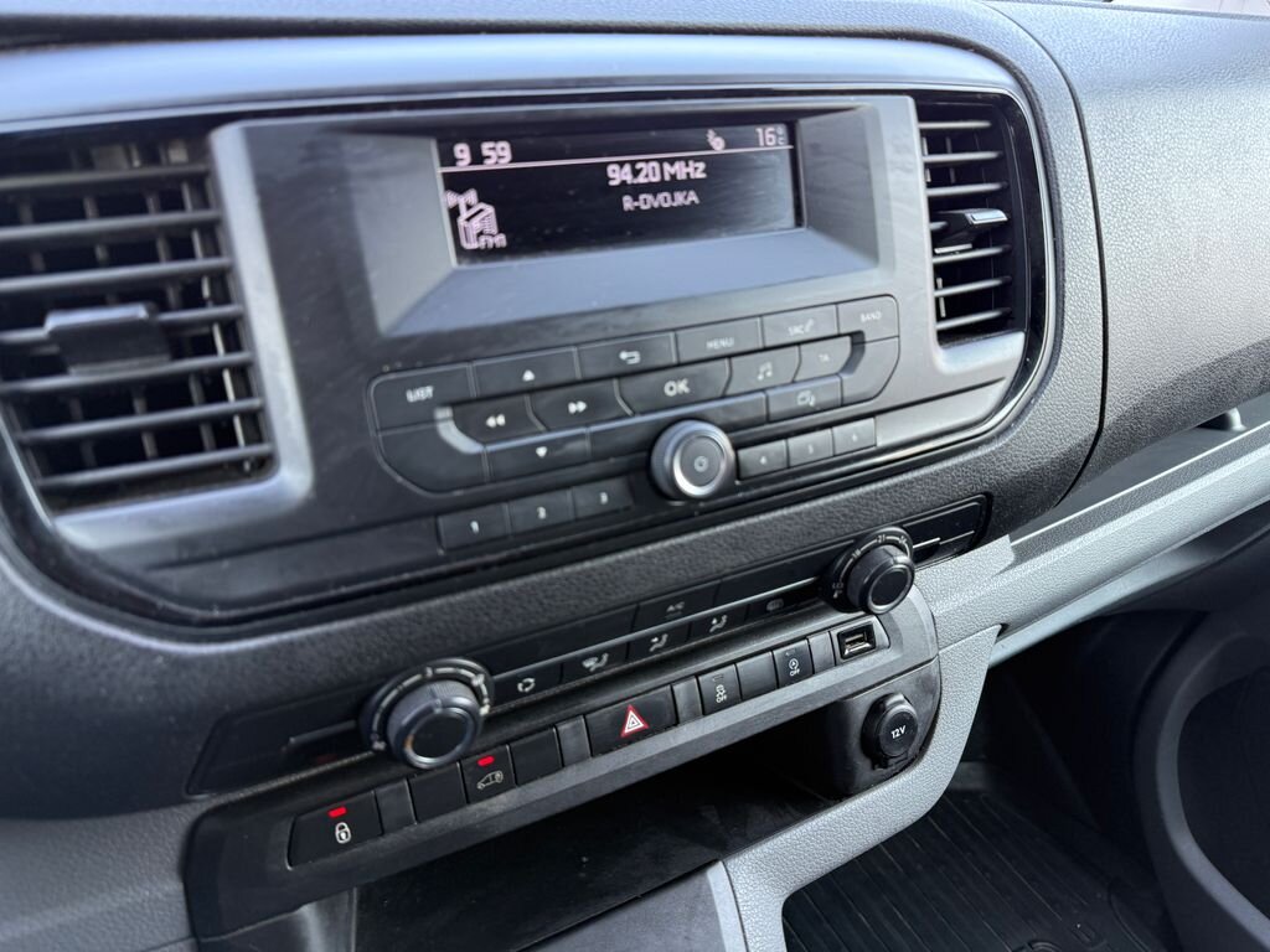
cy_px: 476
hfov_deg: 71.6
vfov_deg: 56.8
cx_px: 635
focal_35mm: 24
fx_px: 881
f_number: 1.78
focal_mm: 6.76
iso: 200
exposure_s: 1/121
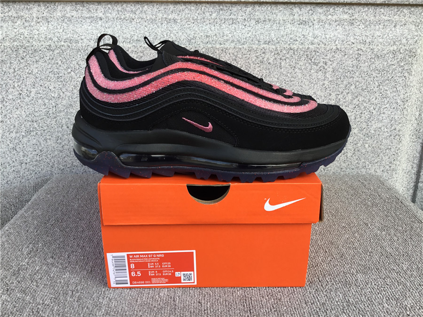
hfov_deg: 58.4
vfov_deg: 45.4
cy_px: 158
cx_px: 212
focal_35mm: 31
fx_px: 379
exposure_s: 1/120
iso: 25
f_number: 2.4
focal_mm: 3.3
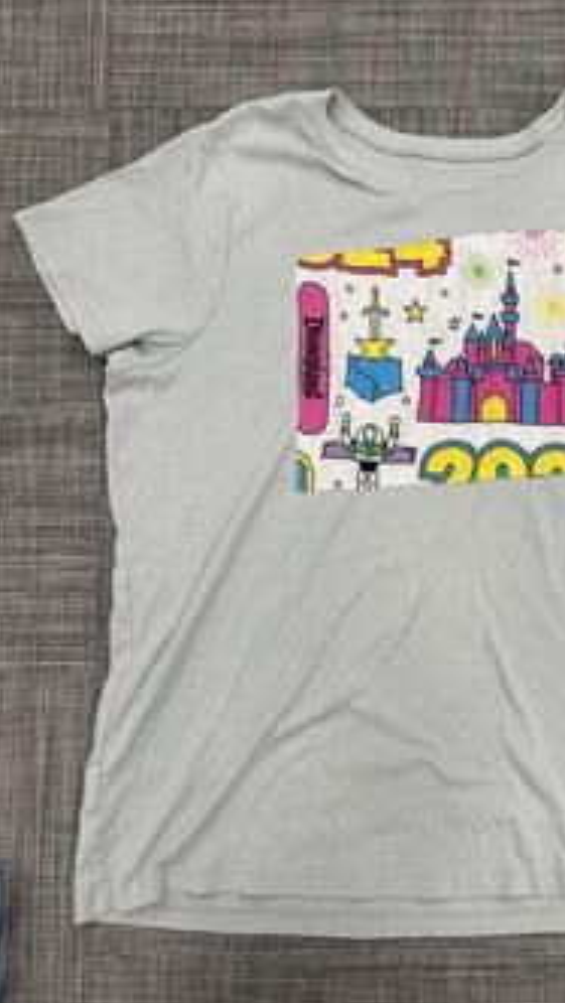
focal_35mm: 30
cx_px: 420
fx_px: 798
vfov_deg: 64.3
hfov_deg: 38.0
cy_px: 514
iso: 125
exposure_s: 1/120
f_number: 1.78
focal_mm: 6.86
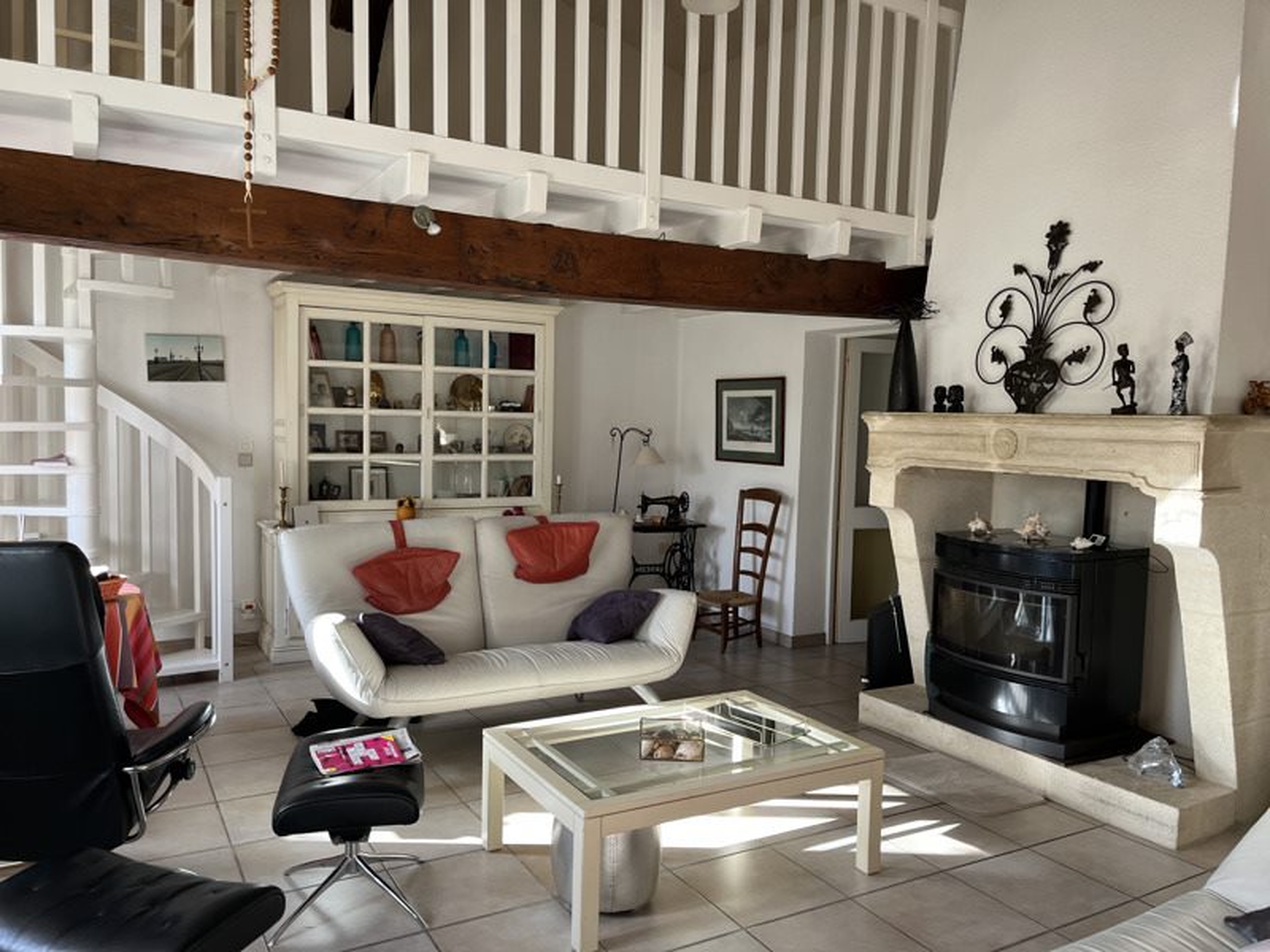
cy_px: 476
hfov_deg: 67.3
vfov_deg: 53.1
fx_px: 954
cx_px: 635
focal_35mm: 26
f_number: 1.6
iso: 50
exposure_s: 1/122
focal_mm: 5.1
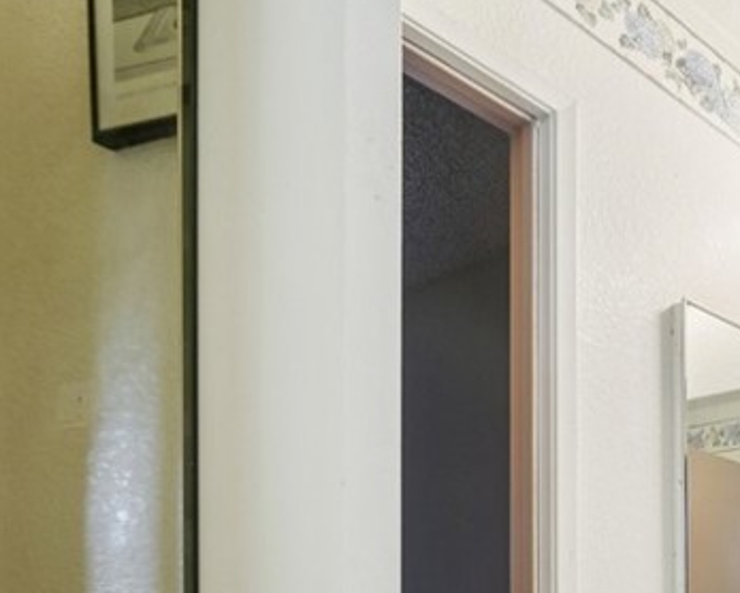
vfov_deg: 35.5
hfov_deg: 32.8
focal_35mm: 36
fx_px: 789
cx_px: 1019
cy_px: 646
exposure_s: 1/20
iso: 400
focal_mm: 13
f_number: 8
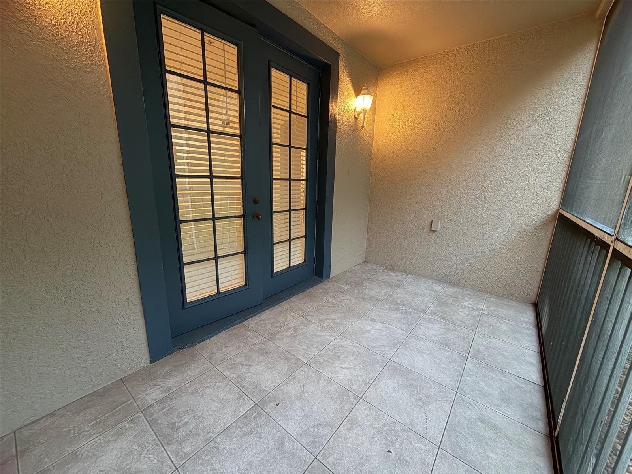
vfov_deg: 85.7
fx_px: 256
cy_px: 237
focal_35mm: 14
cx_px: 316
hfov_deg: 102.1
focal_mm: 2.22
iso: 320
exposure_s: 1/40
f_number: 2.2
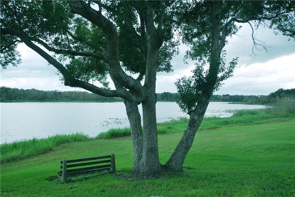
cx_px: 148
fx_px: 246
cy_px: 98
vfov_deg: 43.7
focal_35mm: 30
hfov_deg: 61.9
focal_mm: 20
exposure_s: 1/160
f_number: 7.1
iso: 100
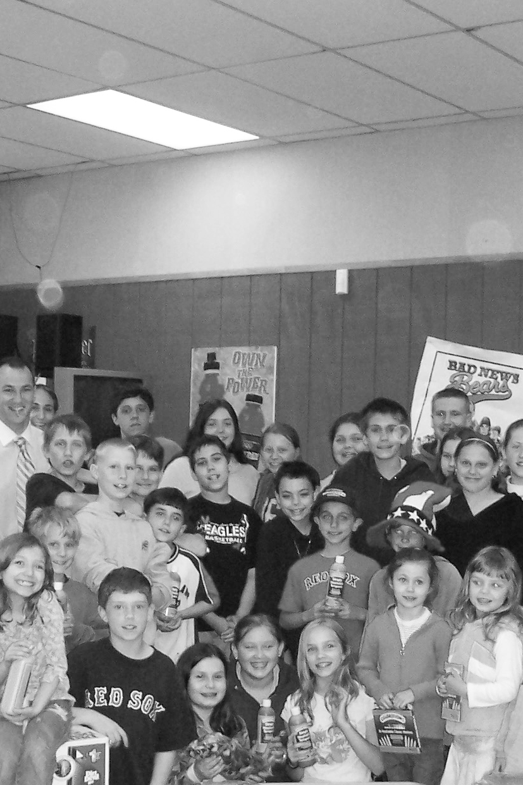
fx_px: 1373
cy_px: 477
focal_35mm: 63
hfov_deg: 21.6
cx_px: 280
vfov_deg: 31.8
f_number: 2.8
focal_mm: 5.6
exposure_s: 1/60
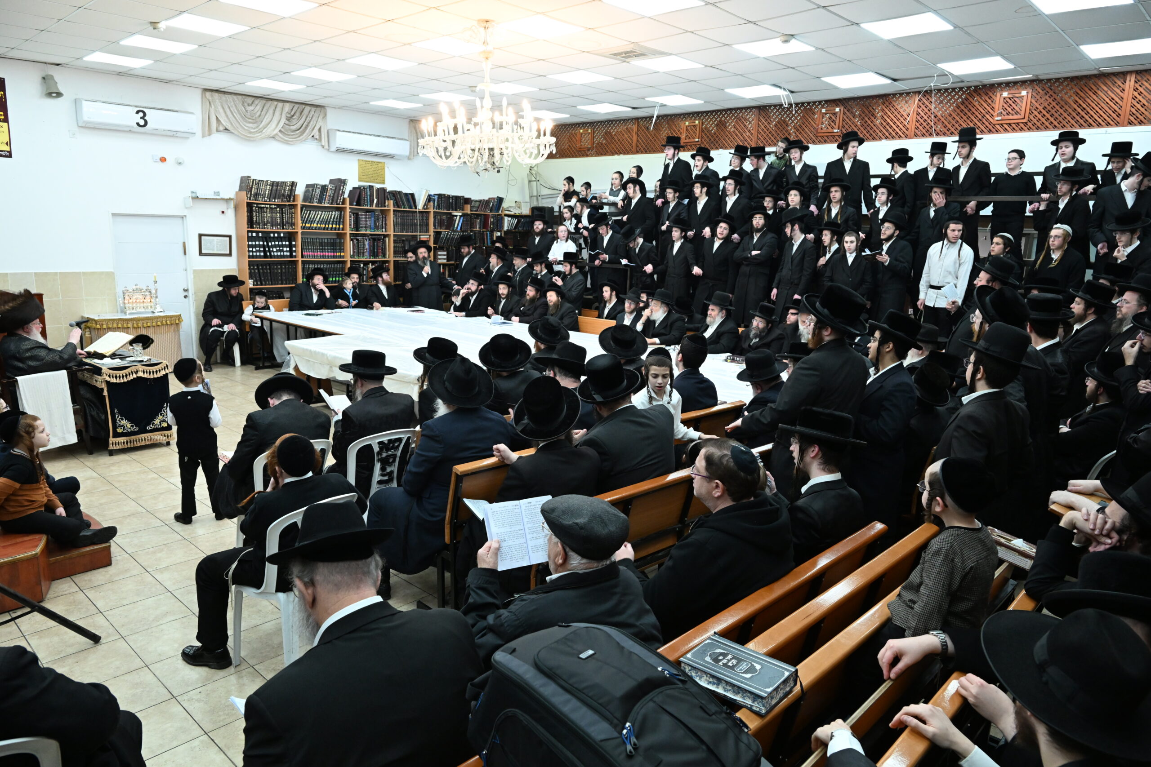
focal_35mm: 24
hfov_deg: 73.7
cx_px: 576
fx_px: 767
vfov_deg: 53.1
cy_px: 384
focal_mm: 24
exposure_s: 1/250
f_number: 5.6
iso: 3200
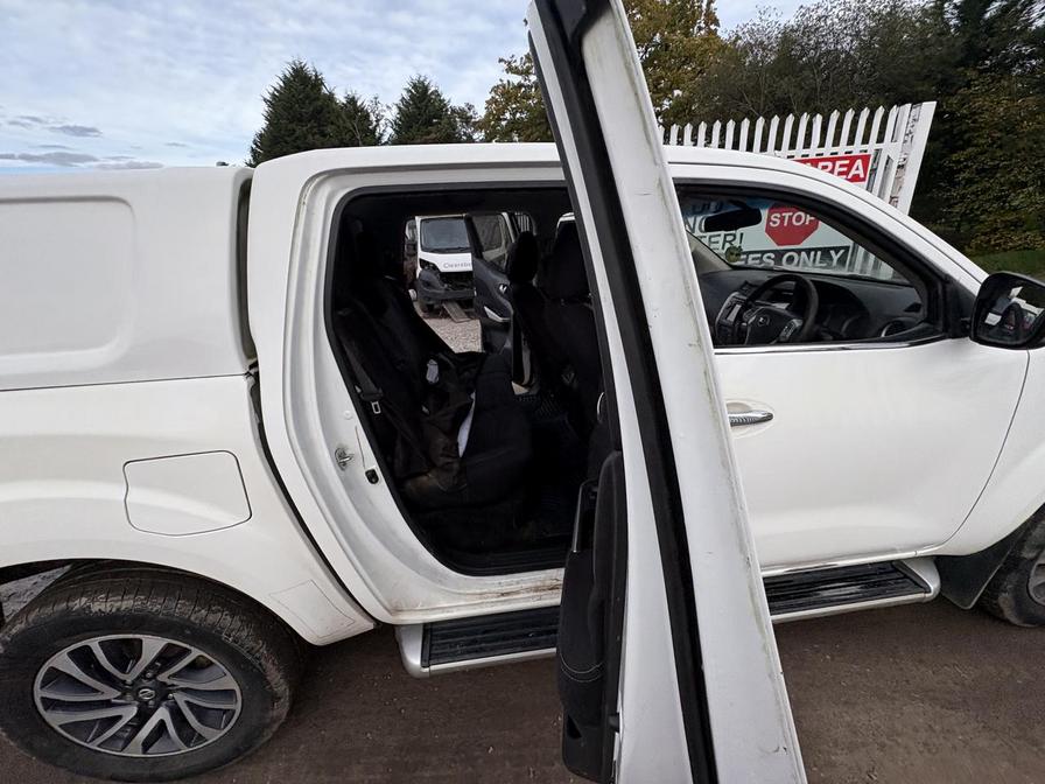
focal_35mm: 14
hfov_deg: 102.1
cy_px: 392
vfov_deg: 85.7
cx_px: 522
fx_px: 423
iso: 40
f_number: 2.2
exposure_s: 1/646
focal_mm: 2.22
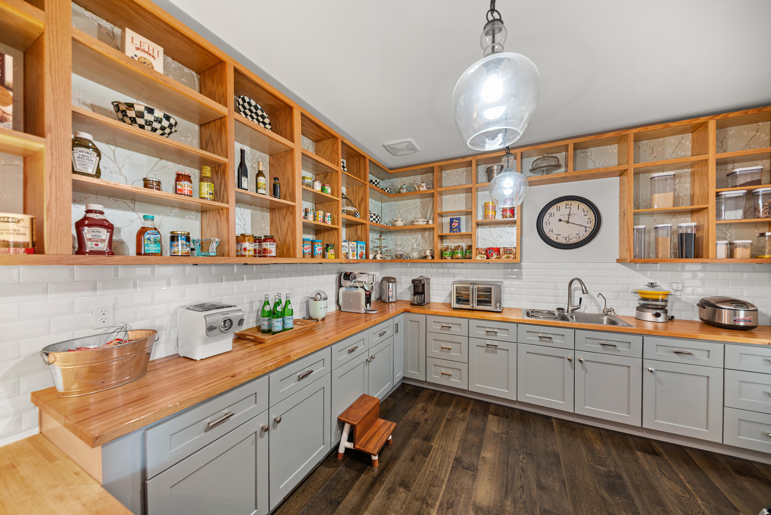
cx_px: 386
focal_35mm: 12
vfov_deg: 90.0
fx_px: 257
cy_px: 258
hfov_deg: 112.6
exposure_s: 1
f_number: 10
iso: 100
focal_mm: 12
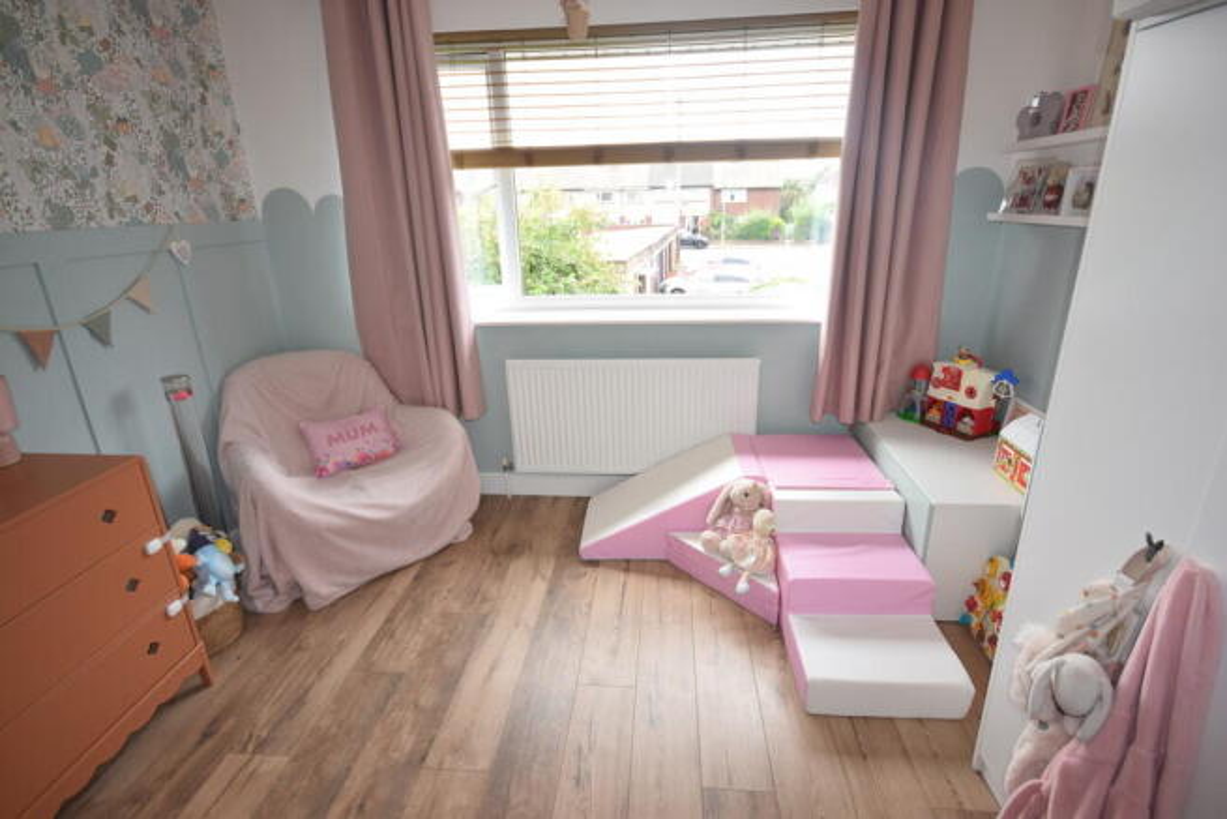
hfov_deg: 92.4
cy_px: 410
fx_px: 588
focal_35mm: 17
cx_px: 614
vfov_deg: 69.7
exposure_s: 1/125
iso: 280
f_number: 5.6
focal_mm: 11.5
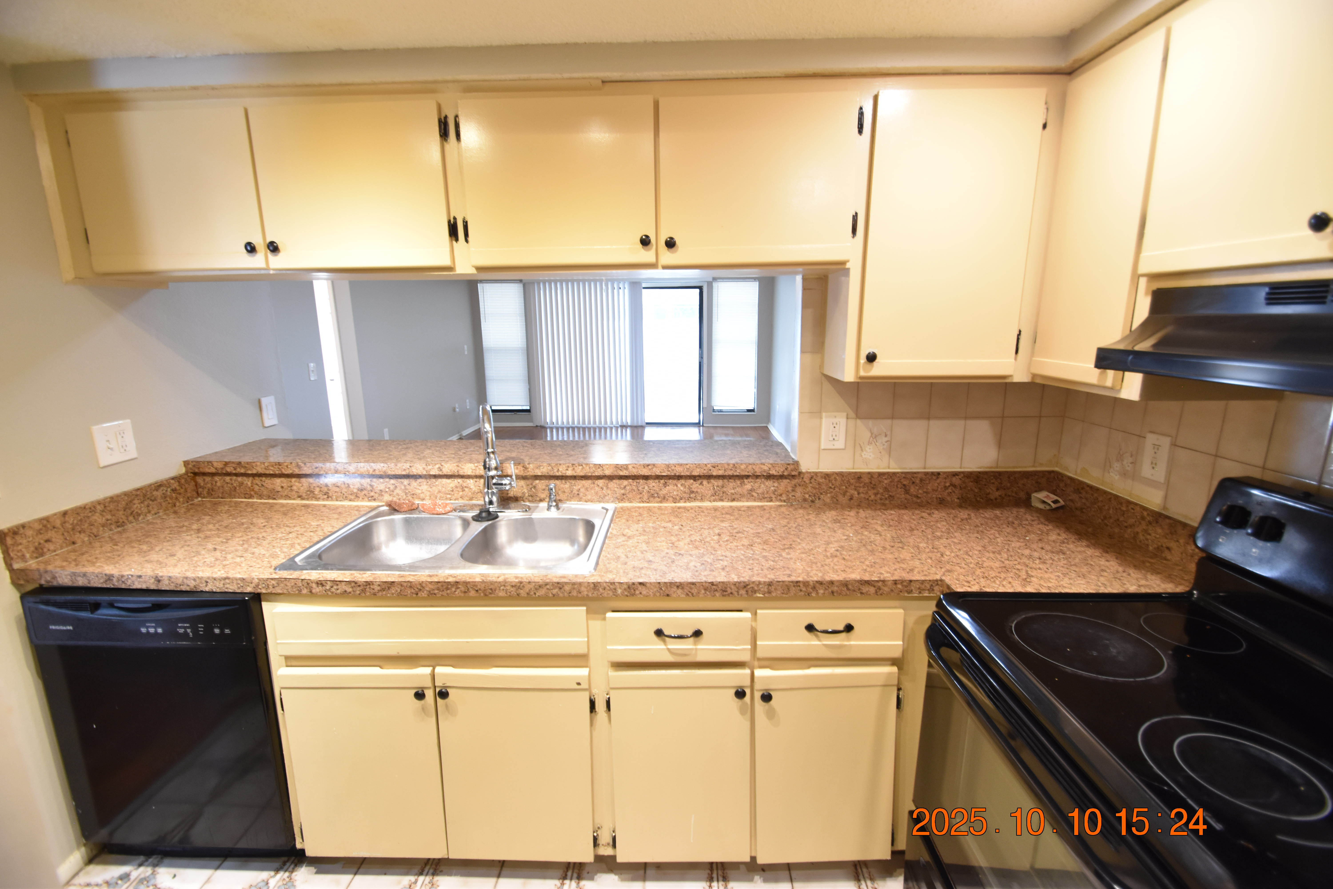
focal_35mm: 15
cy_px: 444
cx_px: 666
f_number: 3.5
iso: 800
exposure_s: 1/30
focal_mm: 10
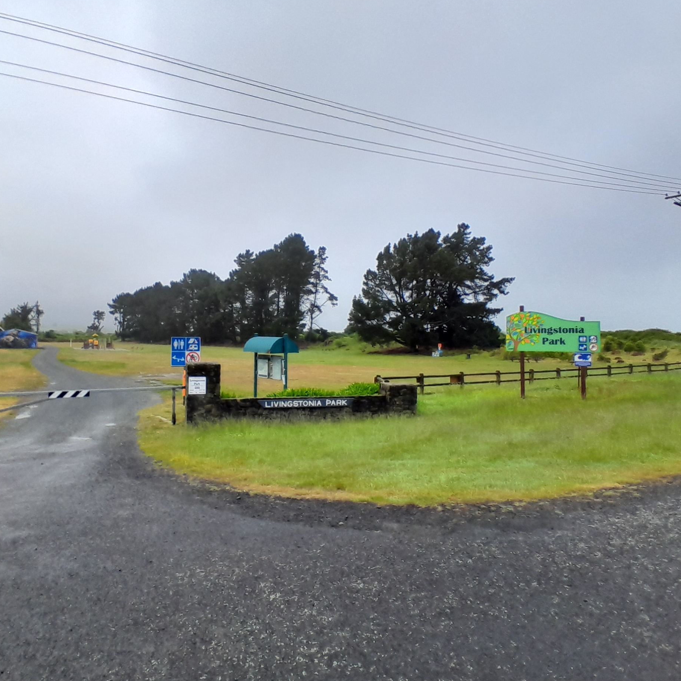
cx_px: 270
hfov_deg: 71.3
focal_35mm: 21
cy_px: 328
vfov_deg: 72.1
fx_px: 467
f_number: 2.2
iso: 40
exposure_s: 1/699
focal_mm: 1.46
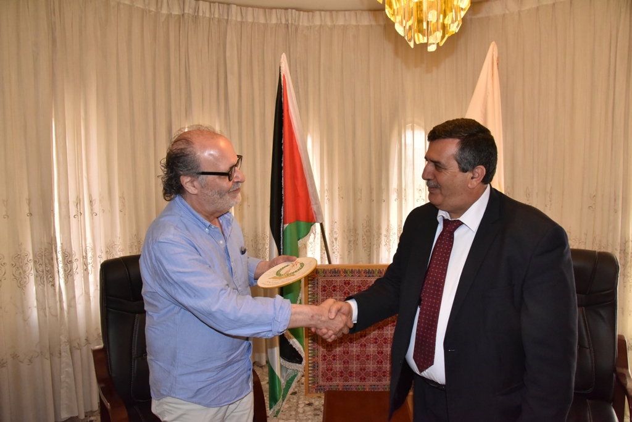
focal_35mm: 24
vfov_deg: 53.1
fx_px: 421
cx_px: 316
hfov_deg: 73.7
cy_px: 211
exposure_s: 1/250
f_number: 11
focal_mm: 24
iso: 3200
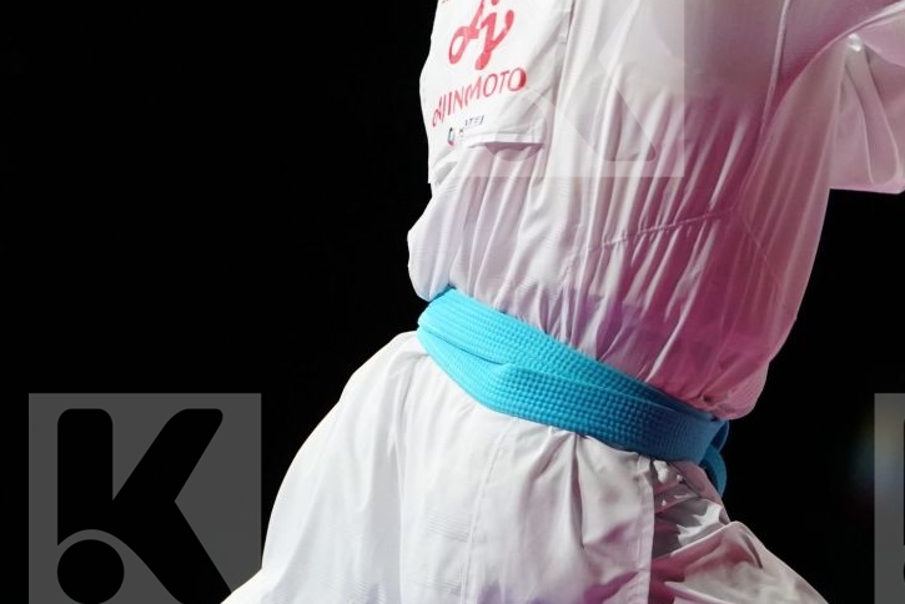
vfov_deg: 3.4
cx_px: 991
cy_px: 64
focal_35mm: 407
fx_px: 10235
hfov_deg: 5.0
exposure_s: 1/1000
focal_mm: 164
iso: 3200
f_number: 2.8
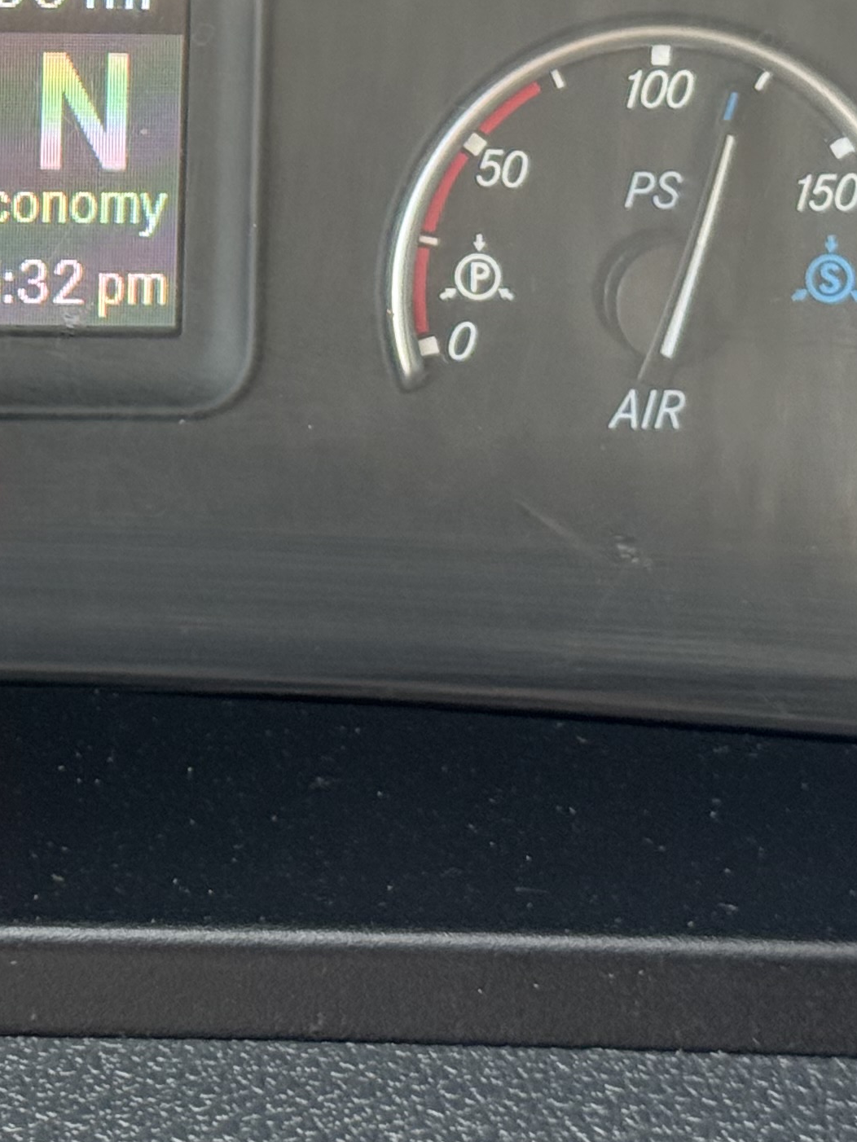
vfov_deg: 14.1
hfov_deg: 10.6
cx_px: -187
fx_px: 4554
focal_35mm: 138
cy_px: 22
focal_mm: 6.76
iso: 125
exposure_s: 1/142
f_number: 1.78
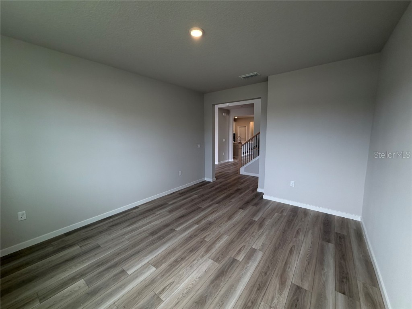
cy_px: 154
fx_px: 167
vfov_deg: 85.7
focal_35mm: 14
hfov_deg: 102.1
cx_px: 206
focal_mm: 2.22
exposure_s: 1/121
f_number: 2.2
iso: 125
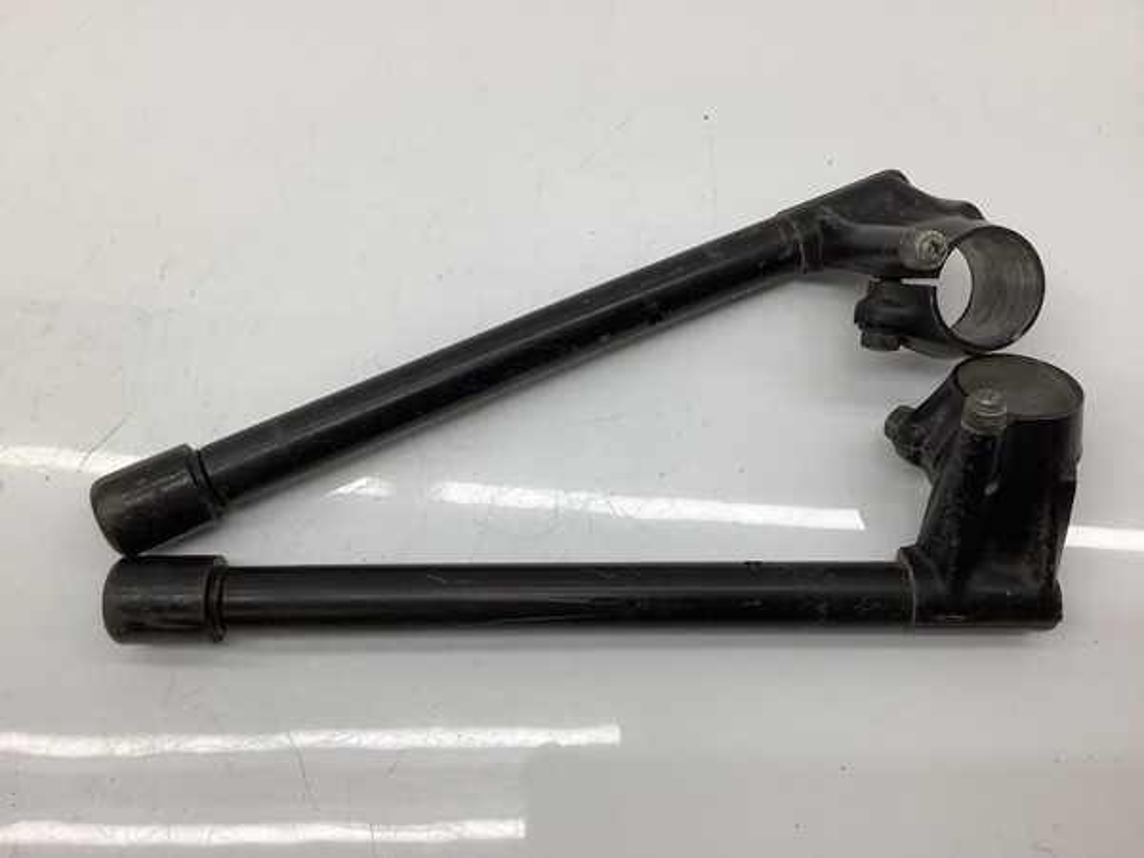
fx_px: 1024
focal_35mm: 31
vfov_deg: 45.4
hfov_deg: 58.4
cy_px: 429
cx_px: 572
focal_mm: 3.3
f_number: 2.4
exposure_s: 1/120
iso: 32
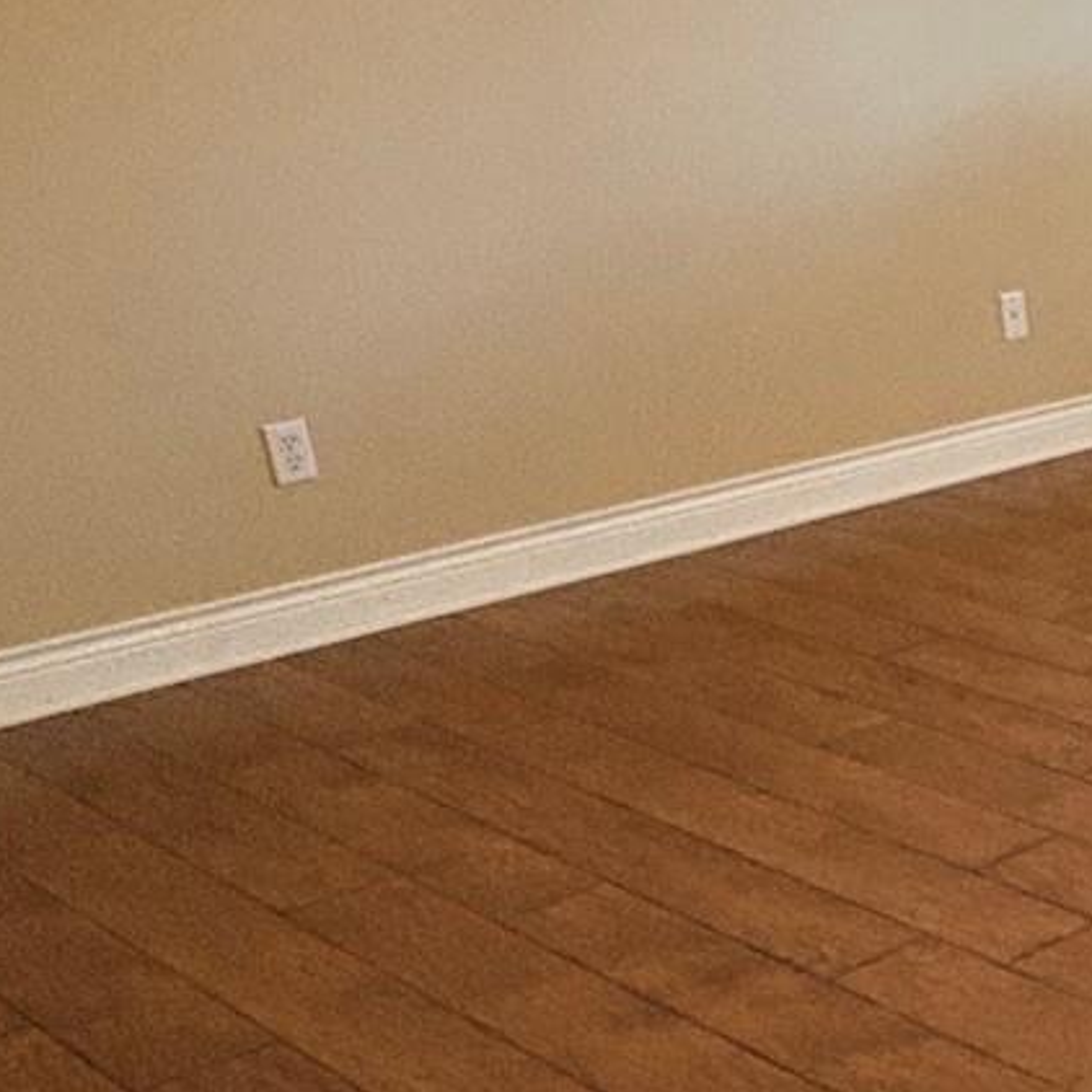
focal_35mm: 60
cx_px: 1726
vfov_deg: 28.6
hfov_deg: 22.4
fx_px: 2141
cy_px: 600
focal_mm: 2.22
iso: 400
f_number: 2.2
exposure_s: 1/60
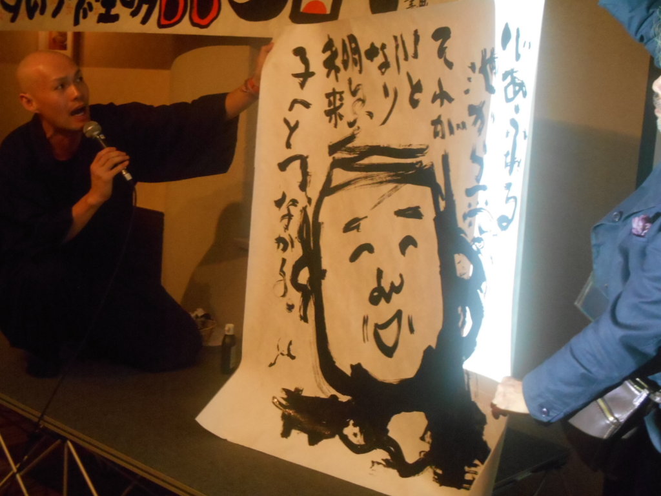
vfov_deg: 27.5
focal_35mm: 53
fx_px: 1012
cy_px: 248
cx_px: 330
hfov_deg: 36.2
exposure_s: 1/40
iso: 800
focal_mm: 9.5
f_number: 4.2
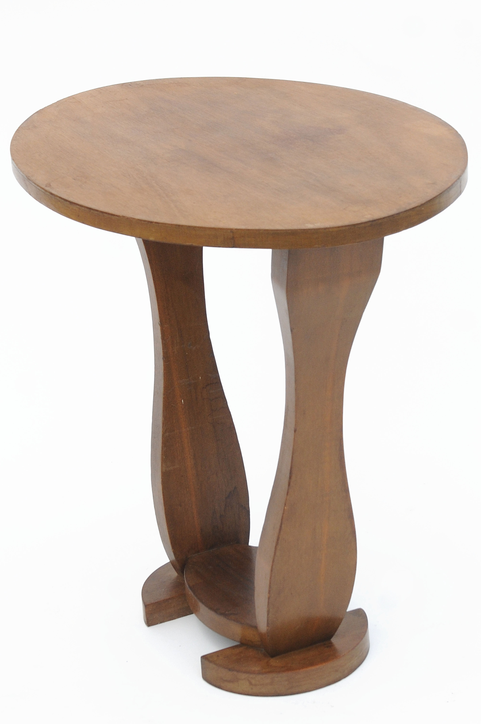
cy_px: 362
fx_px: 1206
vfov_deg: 33.4
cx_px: 240
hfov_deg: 22.6
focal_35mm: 60
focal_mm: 40
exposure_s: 1/250
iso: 320
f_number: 6.3
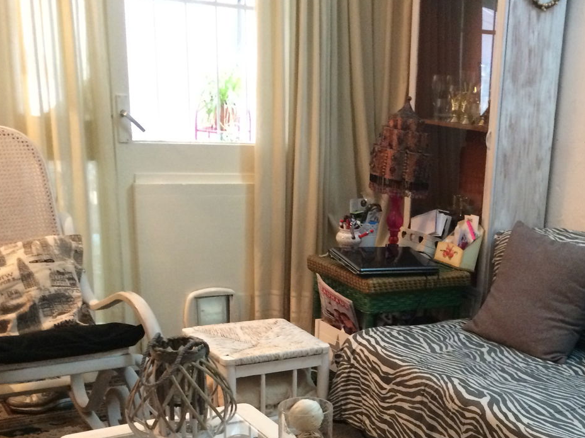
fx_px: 845
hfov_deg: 37.0
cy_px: 369
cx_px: 457
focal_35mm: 50
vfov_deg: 28.3
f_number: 2.2
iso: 320
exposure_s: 1/17
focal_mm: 4.15
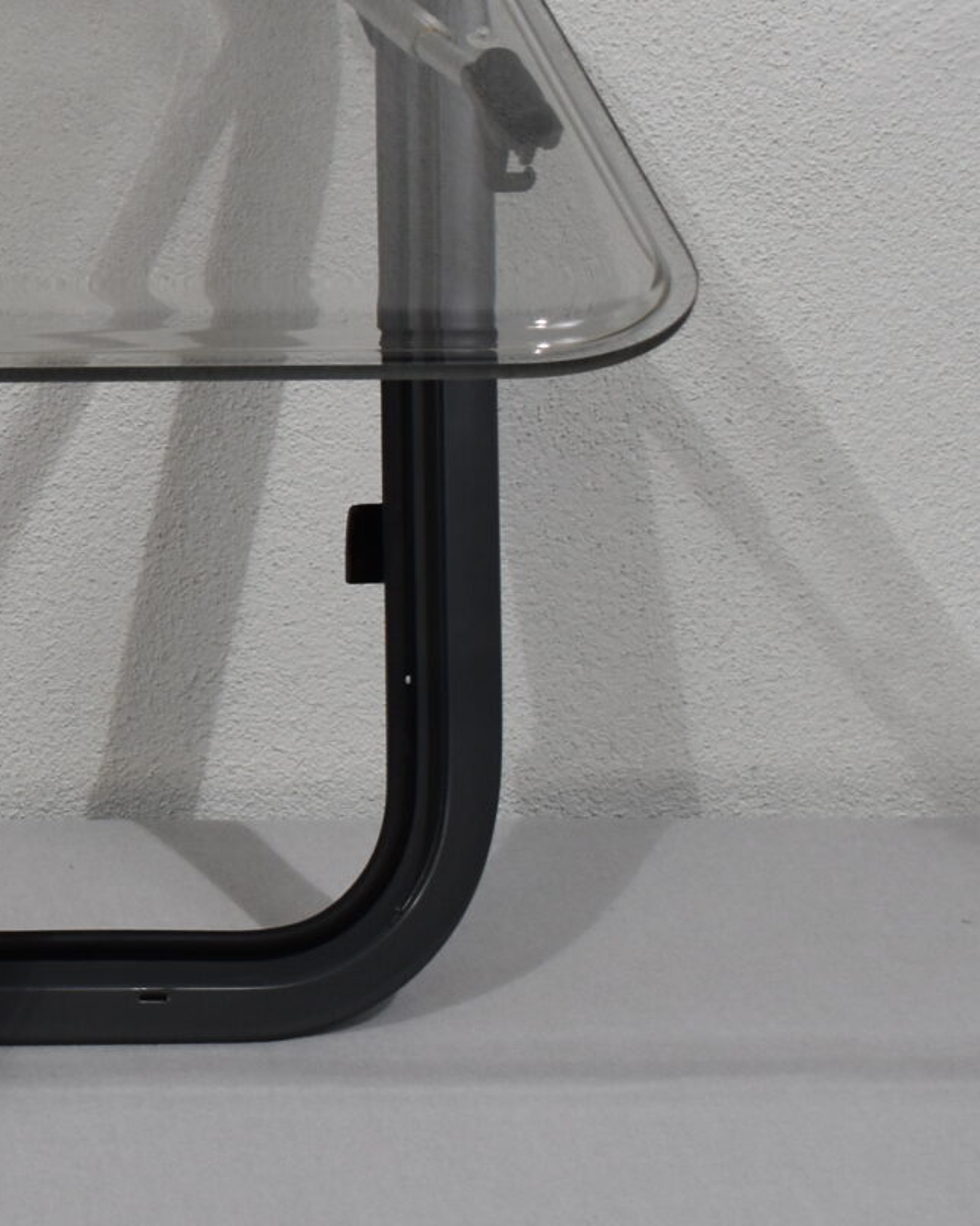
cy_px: 530
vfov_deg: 16.0
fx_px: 4370
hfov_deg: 12.0
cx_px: -617
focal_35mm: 120
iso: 400
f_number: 5.6
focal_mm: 27
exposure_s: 1/125
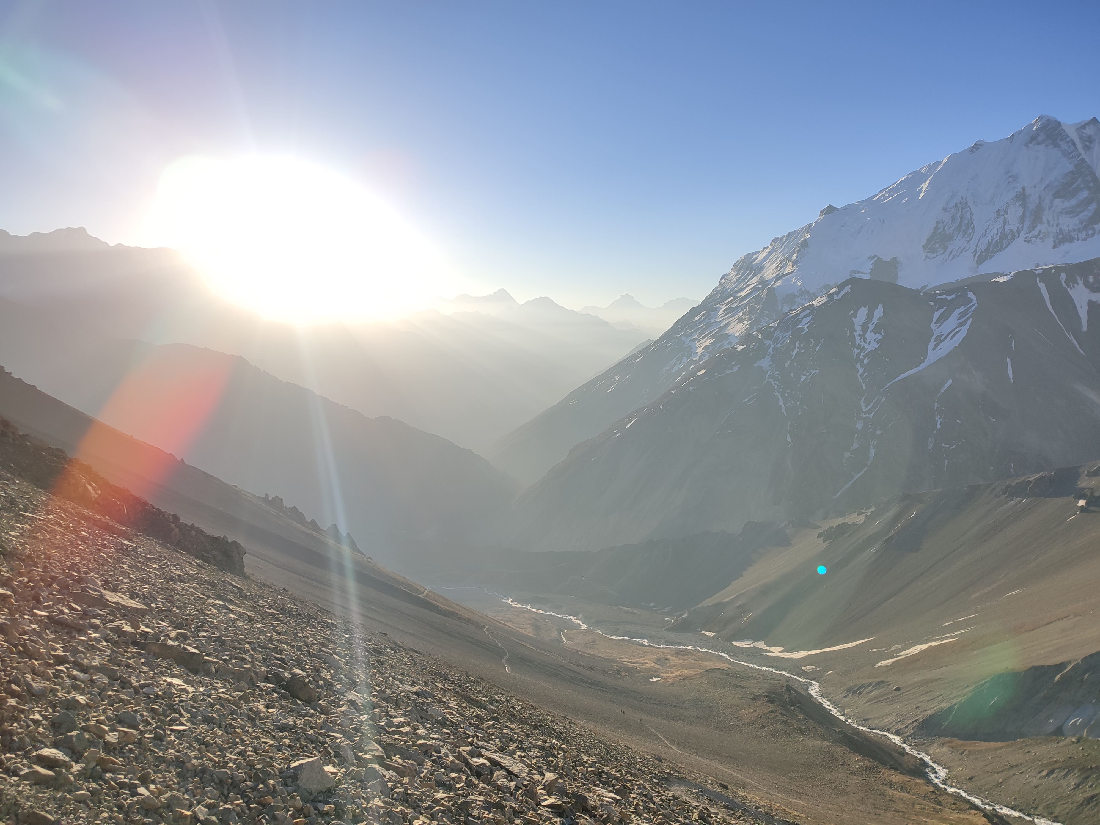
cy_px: 412
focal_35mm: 24
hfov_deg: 71.6
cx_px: 550
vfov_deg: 56.8
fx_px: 763
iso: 50
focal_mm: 5.89
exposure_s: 1/800
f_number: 1.89
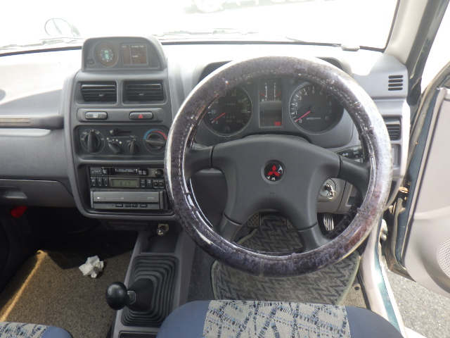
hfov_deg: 63.4
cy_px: 169
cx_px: 225
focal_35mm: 28
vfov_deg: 49.7
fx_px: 364
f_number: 3.5
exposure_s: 1/160
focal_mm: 5
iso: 125
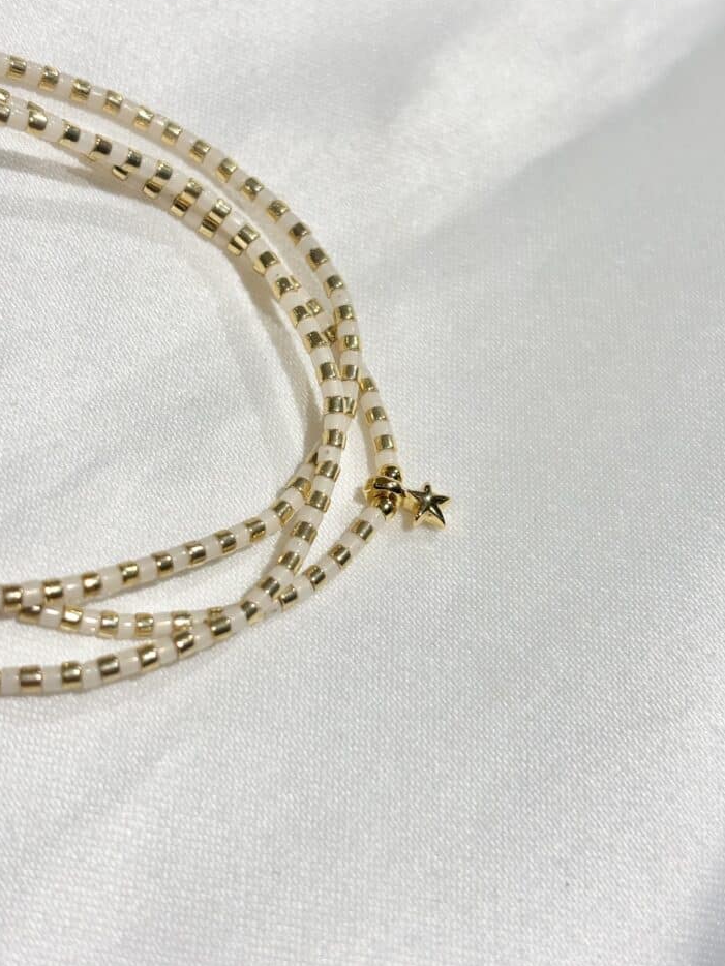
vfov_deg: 33.8
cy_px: 448
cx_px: 360
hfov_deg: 25.7
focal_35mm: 57
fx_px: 1591
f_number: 1.6
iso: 32
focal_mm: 5.96
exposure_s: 1/374
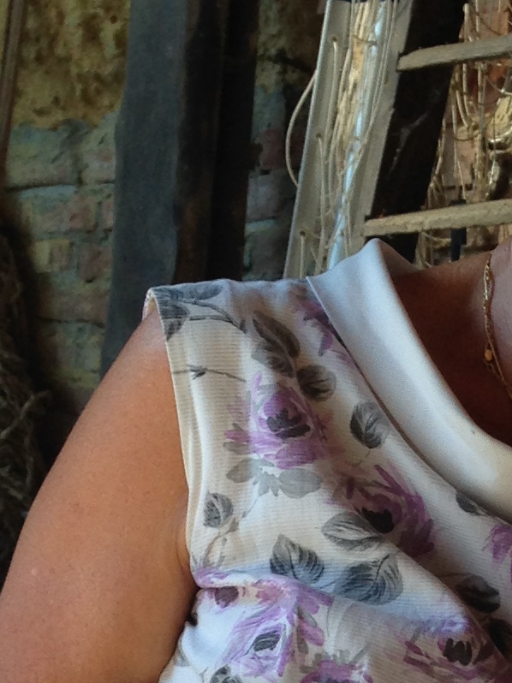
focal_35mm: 135
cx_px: 562
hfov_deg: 10.8
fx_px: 2664
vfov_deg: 14.0
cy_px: 917
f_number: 2.4
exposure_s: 1/135
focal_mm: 4.12
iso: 50
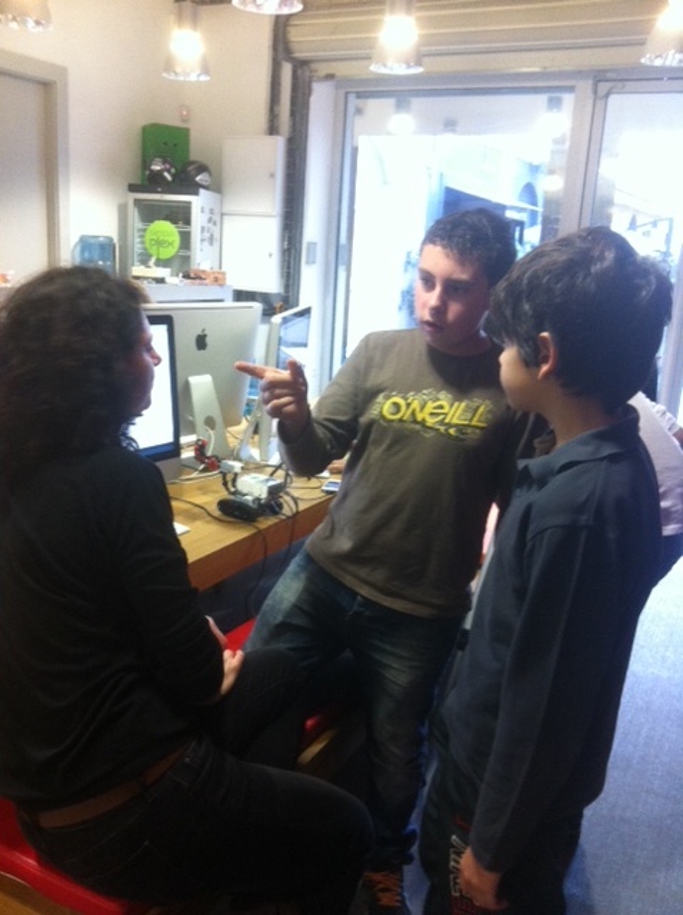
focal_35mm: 35
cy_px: 458
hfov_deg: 40.6
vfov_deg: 52.7
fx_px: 923
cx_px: 342
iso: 160
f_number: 2.8
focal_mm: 3.85
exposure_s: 1/15
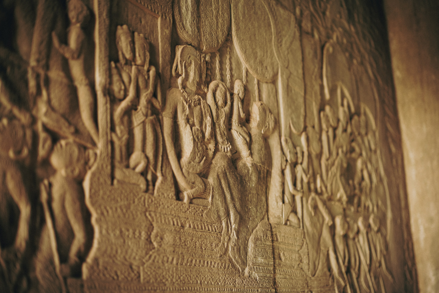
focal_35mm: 50
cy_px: 146
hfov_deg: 39.6
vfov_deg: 27.0
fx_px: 610
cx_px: 220
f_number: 1.4
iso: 1250
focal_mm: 33
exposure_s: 1/400
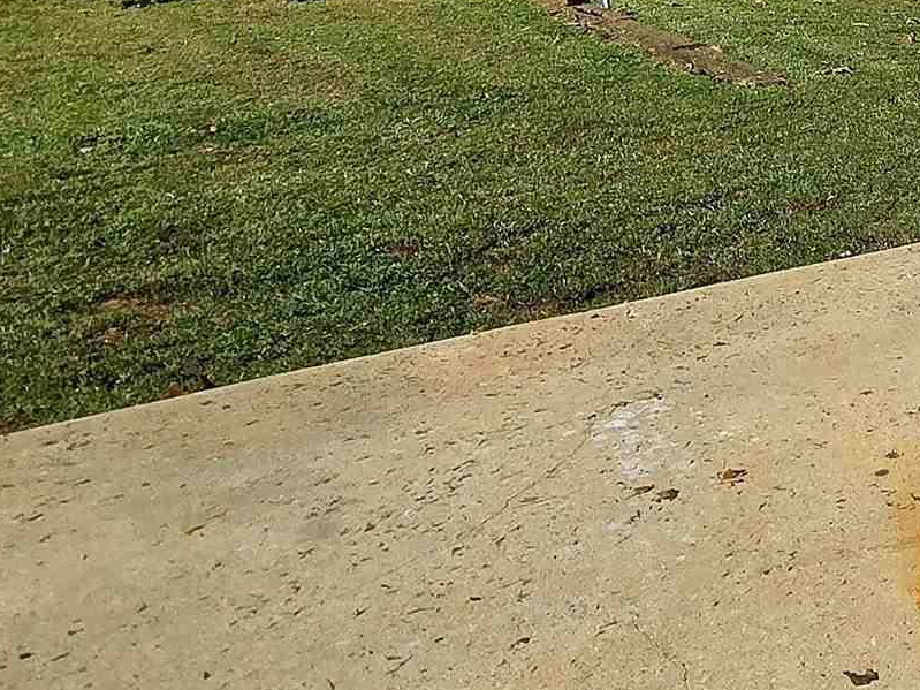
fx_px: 1329
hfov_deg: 25.1
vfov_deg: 25.1
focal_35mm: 50
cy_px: -214
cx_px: 1487
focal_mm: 2.2
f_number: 2.2
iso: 50
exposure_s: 1/3333
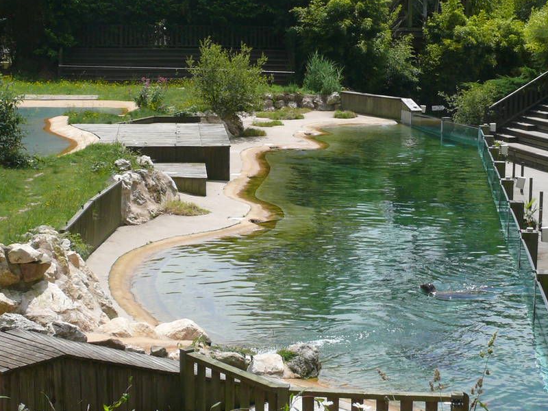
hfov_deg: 27.8
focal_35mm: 70
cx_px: 301
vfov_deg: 21.0
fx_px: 1108
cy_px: 162
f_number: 5.6
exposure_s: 1/500
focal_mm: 7.4
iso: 100
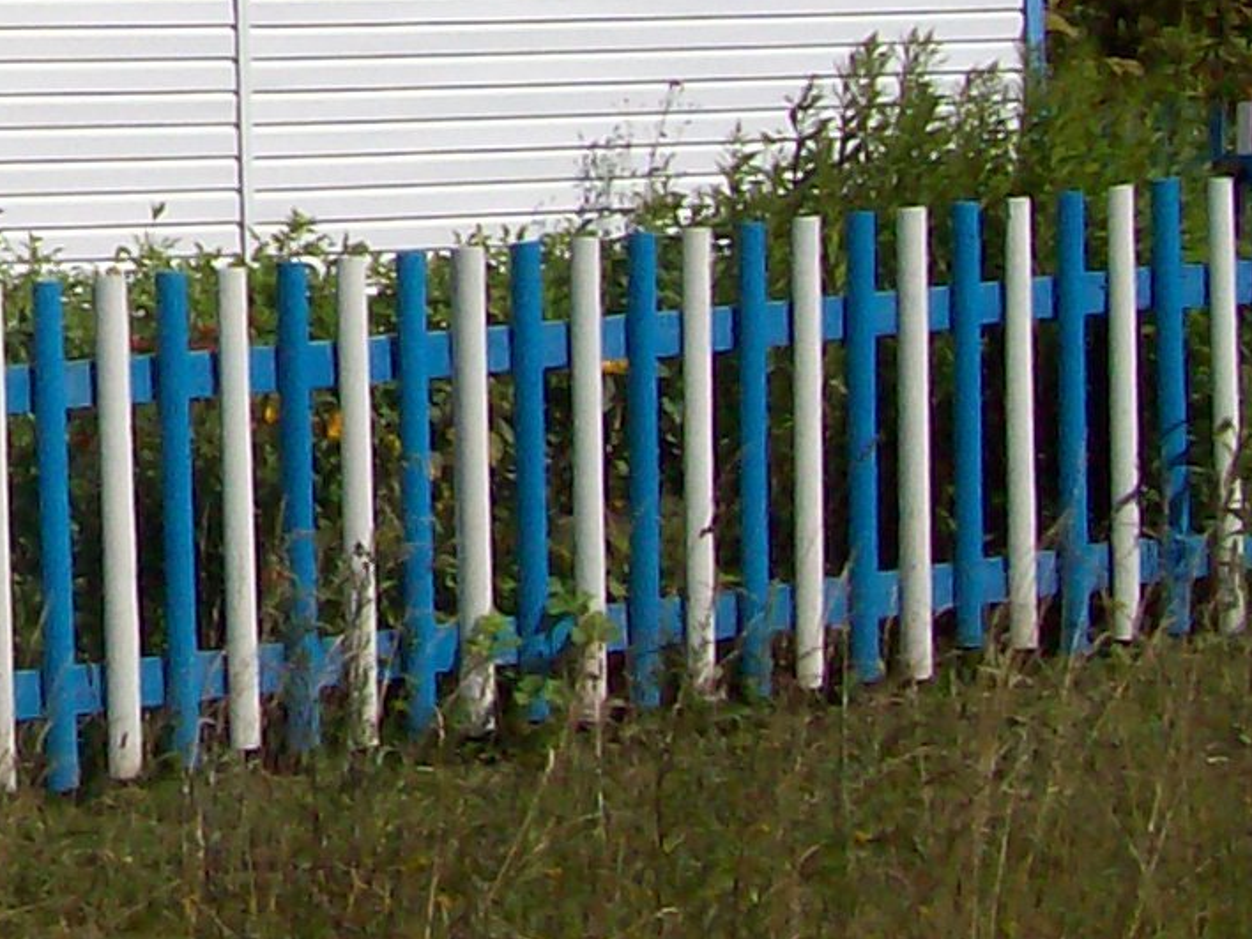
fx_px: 6546
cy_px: -568
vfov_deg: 8.0
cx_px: -1012
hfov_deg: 10.3
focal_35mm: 181
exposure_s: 1/1401
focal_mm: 7.6
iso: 80
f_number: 5.4
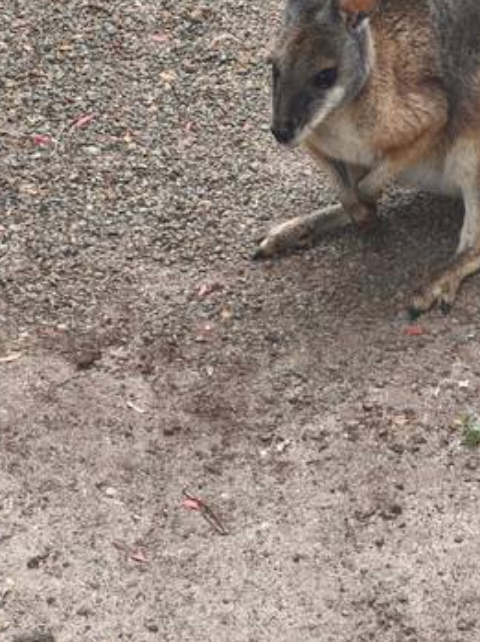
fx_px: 2482
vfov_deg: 14.7
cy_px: 246
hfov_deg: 11.0
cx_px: 300
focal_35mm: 134
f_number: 1.9
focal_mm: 7.1
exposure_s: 1/100
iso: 160
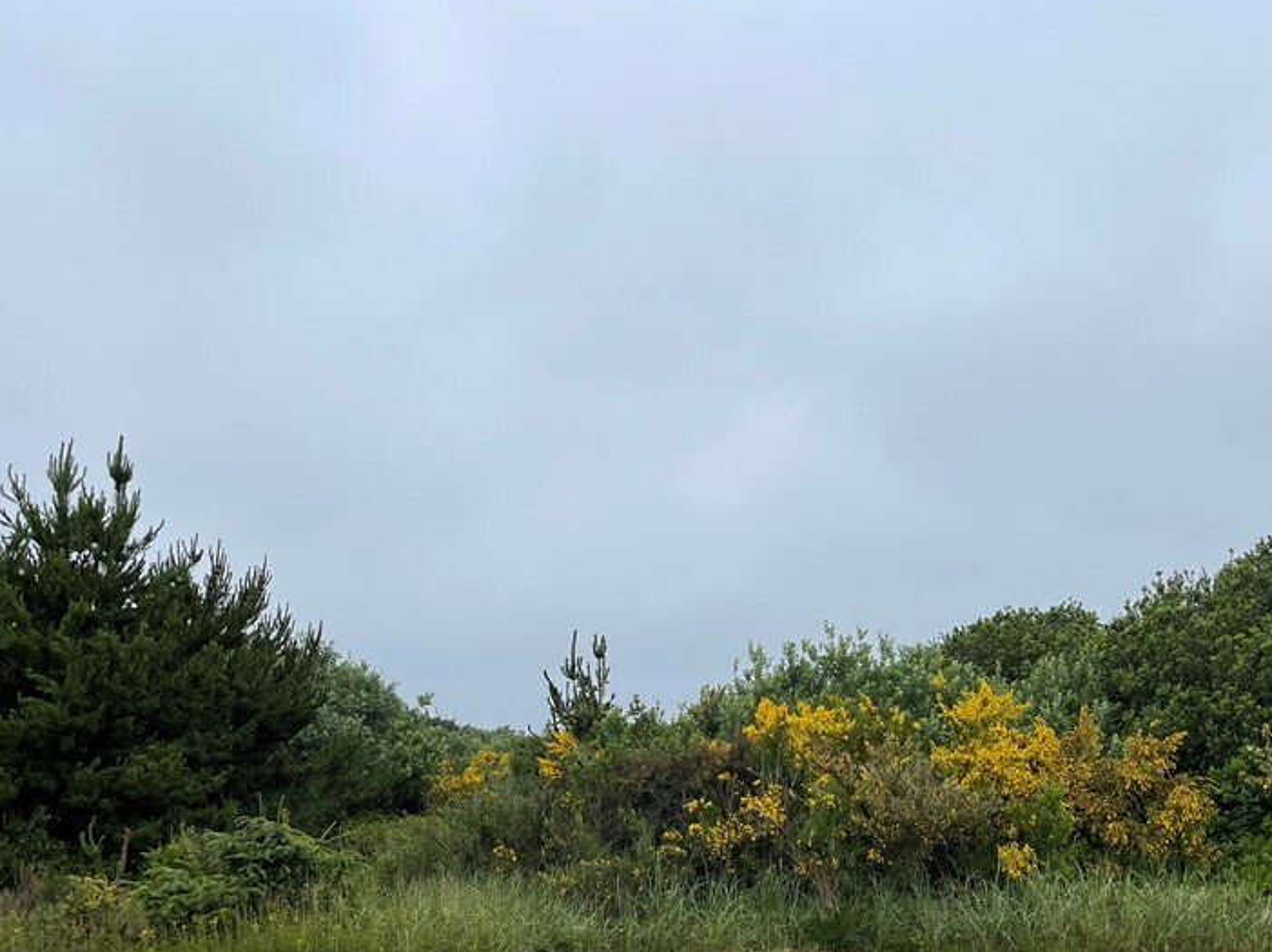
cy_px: 664
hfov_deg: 49.0
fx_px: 1396
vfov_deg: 37.1
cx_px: 682
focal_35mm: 38
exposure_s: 1/2387
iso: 32
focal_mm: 5.1
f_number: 1.6
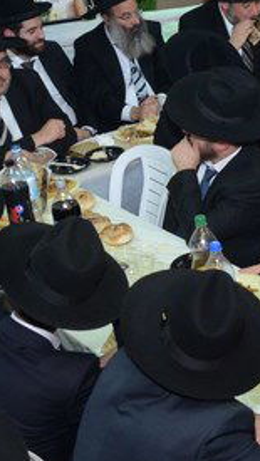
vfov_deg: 25.9
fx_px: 1003
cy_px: 226
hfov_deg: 13.4
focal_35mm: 82
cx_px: 453
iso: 1600
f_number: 5
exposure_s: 1/60
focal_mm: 18
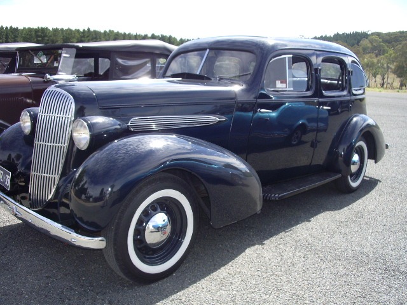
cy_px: 152
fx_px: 412
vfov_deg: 40.7
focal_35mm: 35
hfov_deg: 52.6
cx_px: 204
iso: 80
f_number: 4.3
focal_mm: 5.8
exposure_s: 1/250
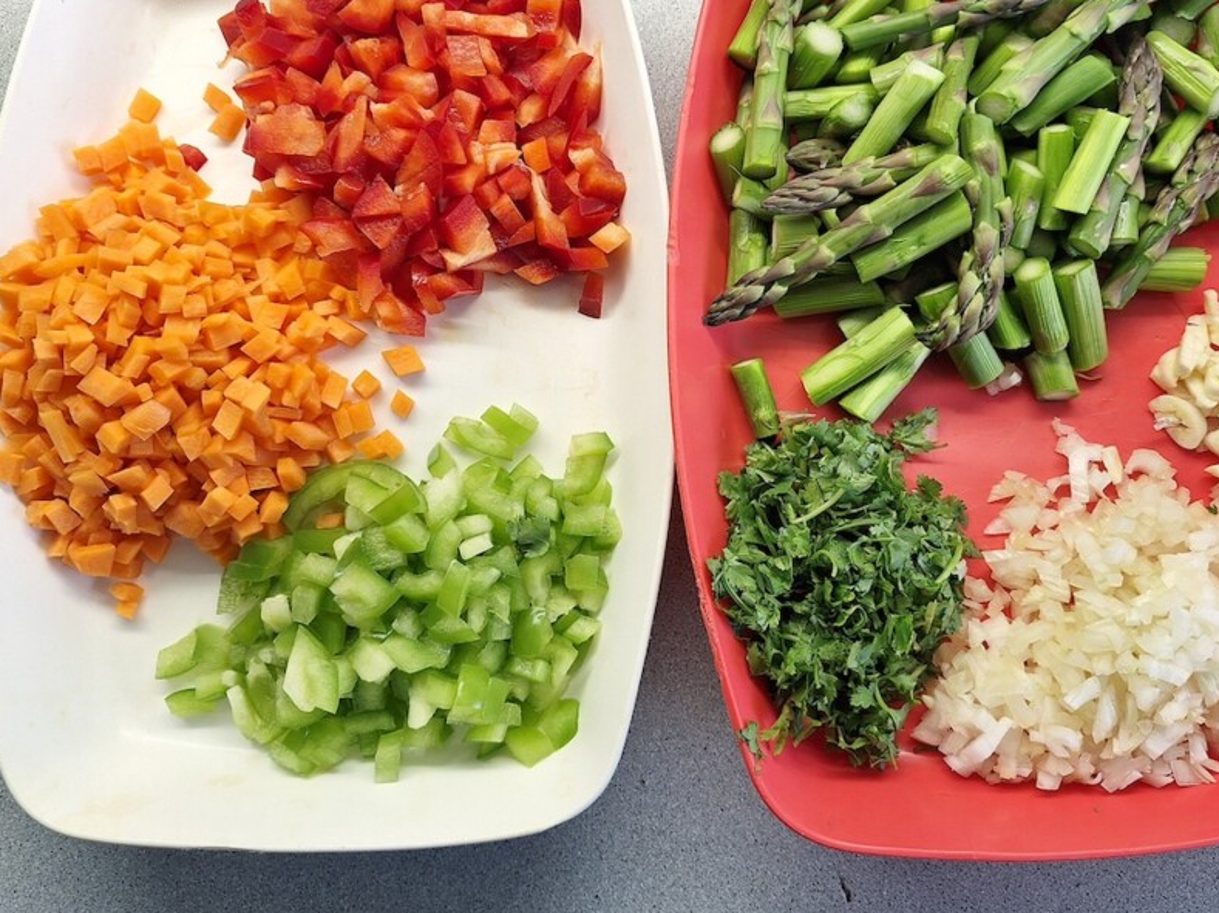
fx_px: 986
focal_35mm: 28
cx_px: 681
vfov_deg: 49.5
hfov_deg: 63.3
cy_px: 378
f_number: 1.8
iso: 40
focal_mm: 5.54
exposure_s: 1/50
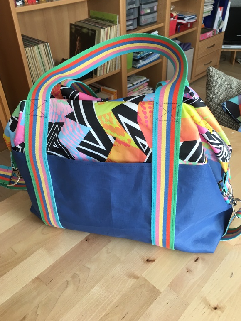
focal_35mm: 30
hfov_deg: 46.8
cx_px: 120
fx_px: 278
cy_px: 156
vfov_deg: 59.9
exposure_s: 1/33
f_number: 2.2
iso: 32
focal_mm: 4.15
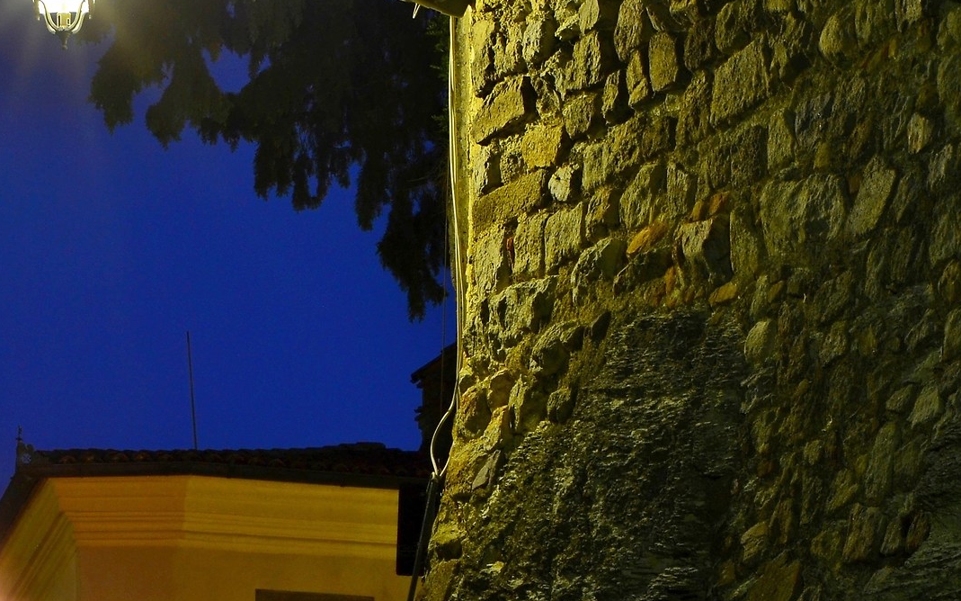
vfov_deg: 4.2
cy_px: 580
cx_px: -34
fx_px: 8092
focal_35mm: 309
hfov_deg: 6.8
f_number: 9
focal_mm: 90
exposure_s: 4
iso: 100
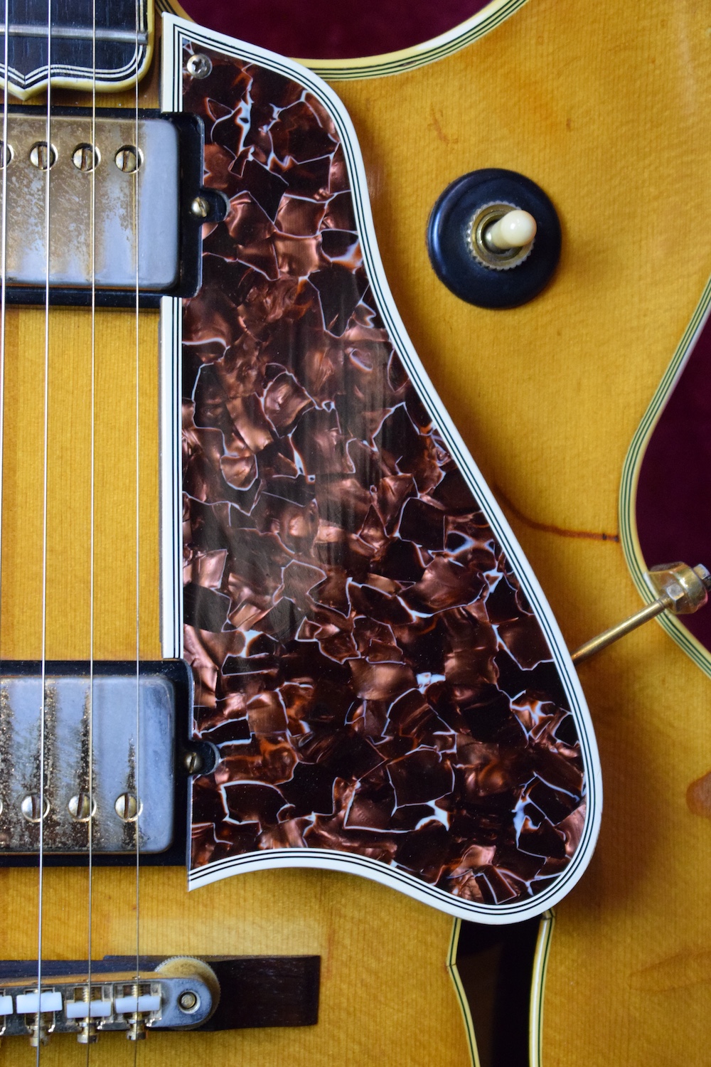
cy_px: 534
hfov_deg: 16.6
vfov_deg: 24.6
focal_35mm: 82
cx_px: 356
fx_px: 2444
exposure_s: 1/60
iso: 4500
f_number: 5.6
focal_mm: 55
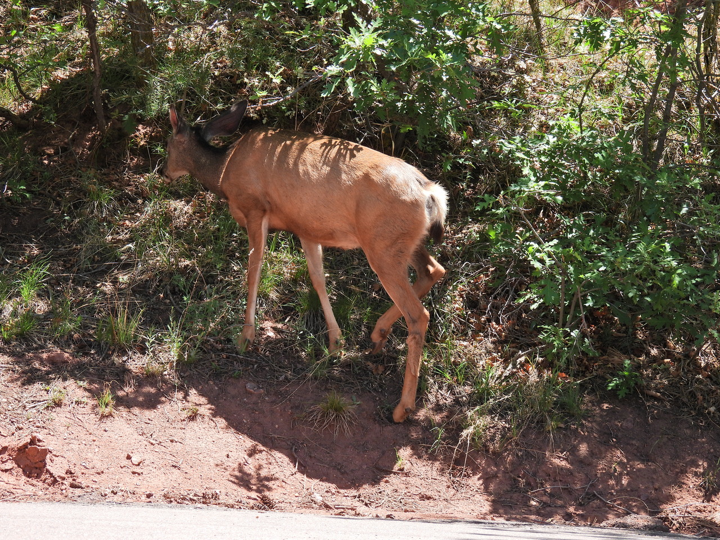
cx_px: 360
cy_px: 270
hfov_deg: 10.7
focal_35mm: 185
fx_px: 3848
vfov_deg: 8.0
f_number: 4.5
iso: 100
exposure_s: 1/250
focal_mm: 33
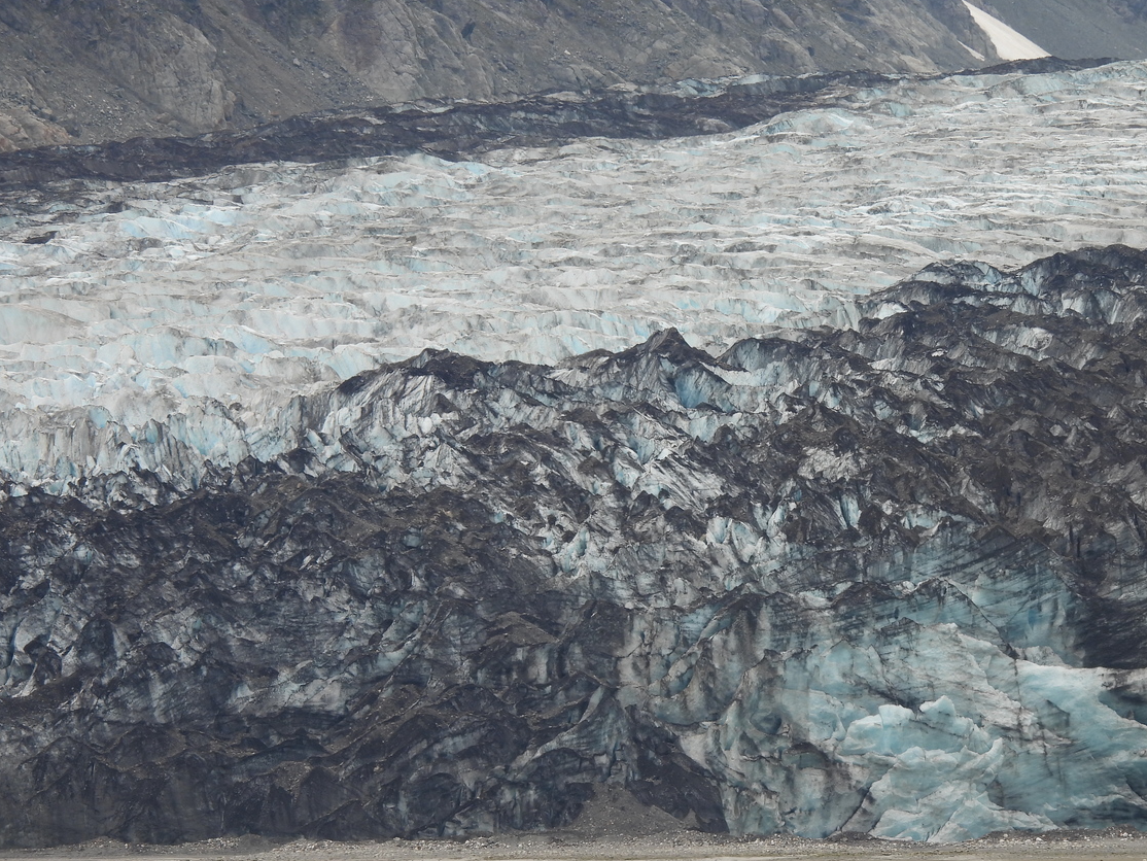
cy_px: 487
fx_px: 13323
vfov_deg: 3.7
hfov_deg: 4.9
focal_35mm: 402
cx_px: 658
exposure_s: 1/320
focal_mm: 62.5
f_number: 5
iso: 100
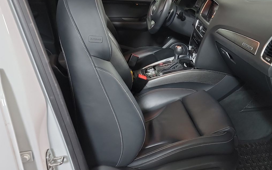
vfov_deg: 31.7
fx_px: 296
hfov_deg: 48.7
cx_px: 176
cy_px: 55
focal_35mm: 40
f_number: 1.8
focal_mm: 6.7
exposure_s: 1/59
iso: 276
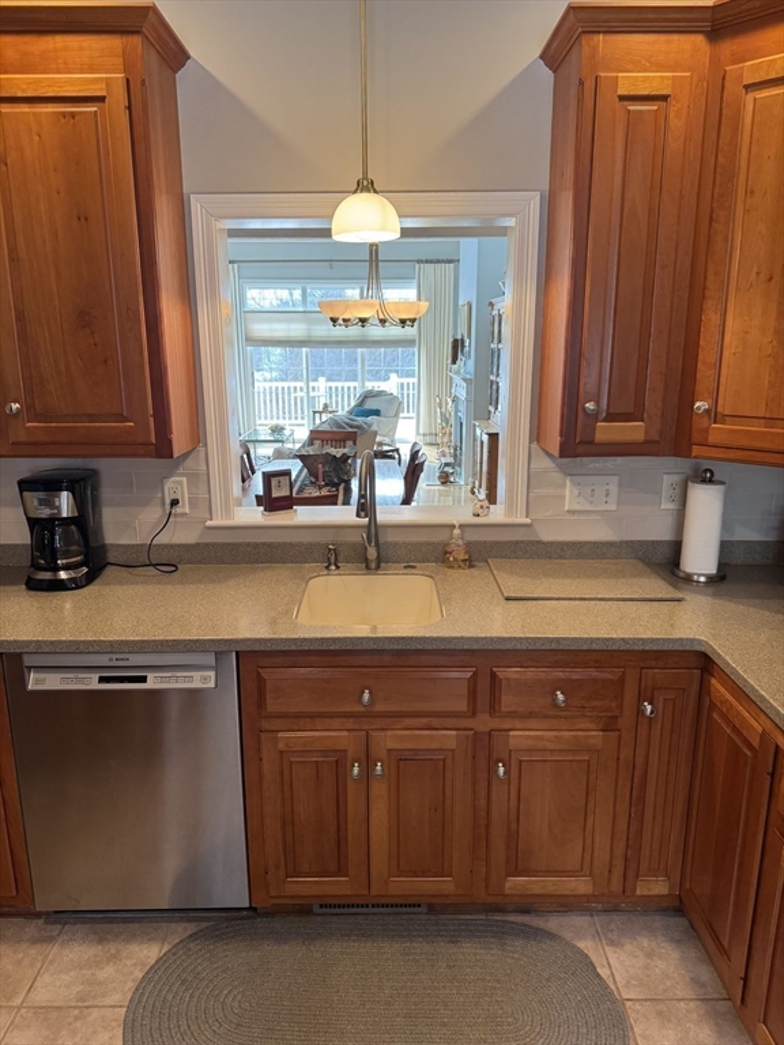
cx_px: 392
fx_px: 725
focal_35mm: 24
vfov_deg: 71.6
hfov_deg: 56.8
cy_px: 522
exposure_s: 1/120
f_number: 1.78
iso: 160
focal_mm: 6.76
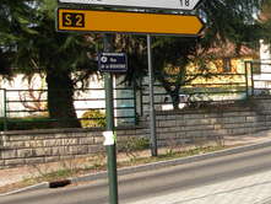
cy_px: 59
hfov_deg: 18.6
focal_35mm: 103
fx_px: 807
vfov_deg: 14.3
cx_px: 269
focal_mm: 6.3
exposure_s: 1/609
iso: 79
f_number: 2.9
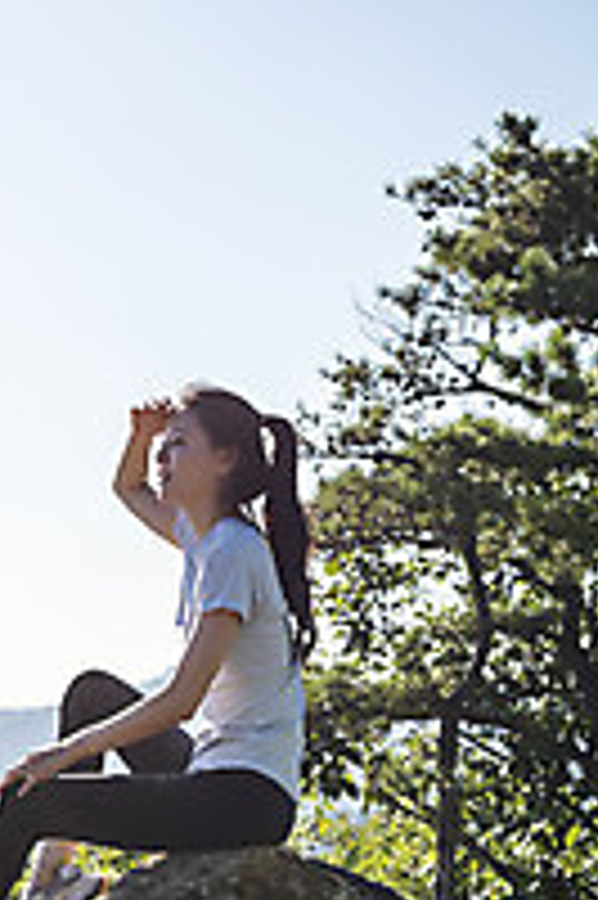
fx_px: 2296
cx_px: 191
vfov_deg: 22.2
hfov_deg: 14.8
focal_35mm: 92
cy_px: 446
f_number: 5.6
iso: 250
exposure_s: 1/2000
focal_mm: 46
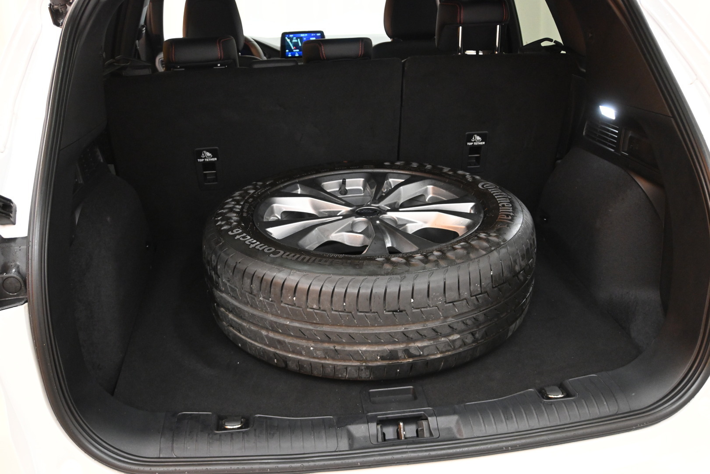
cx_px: 355
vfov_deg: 29.4
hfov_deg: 43.0
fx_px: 902
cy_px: 237
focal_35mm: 46
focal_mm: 30.5
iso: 3200
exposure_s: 1/80
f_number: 5
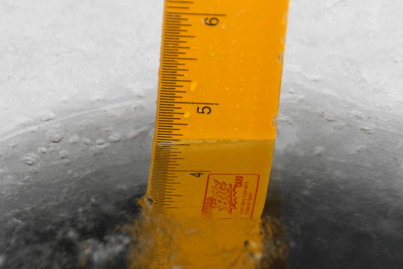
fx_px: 3291
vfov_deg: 4.7
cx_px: 202
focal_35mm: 294
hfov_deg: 7.0
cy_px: 134
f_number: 5.6
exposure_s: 1/250
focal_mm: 140
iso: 1000
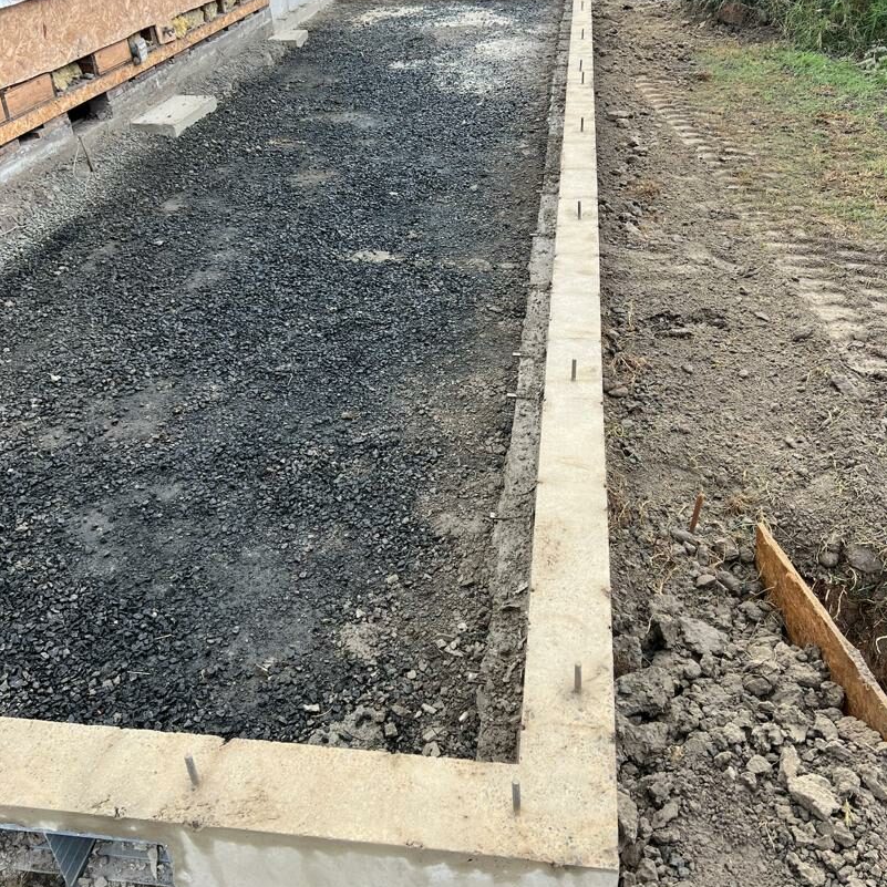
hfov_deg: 52.5
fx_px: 899
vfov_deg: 52.3
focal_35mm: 31
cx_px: 446
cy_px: 380
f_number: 1.5
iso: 50
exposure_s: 1/733
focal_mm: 5.7
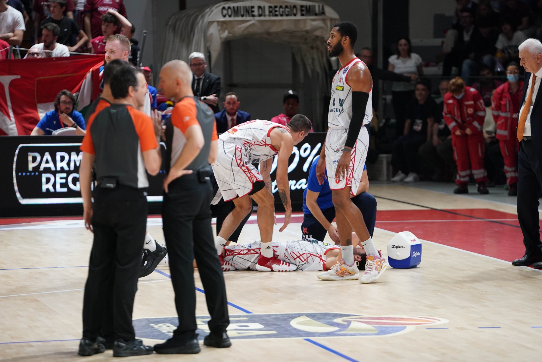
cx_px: 271
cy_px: 181
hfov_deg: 10.3
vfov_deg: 6.9
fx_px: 3011
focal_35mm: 200
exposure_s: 1/1250
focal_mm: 200
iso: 3200
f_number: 3.5
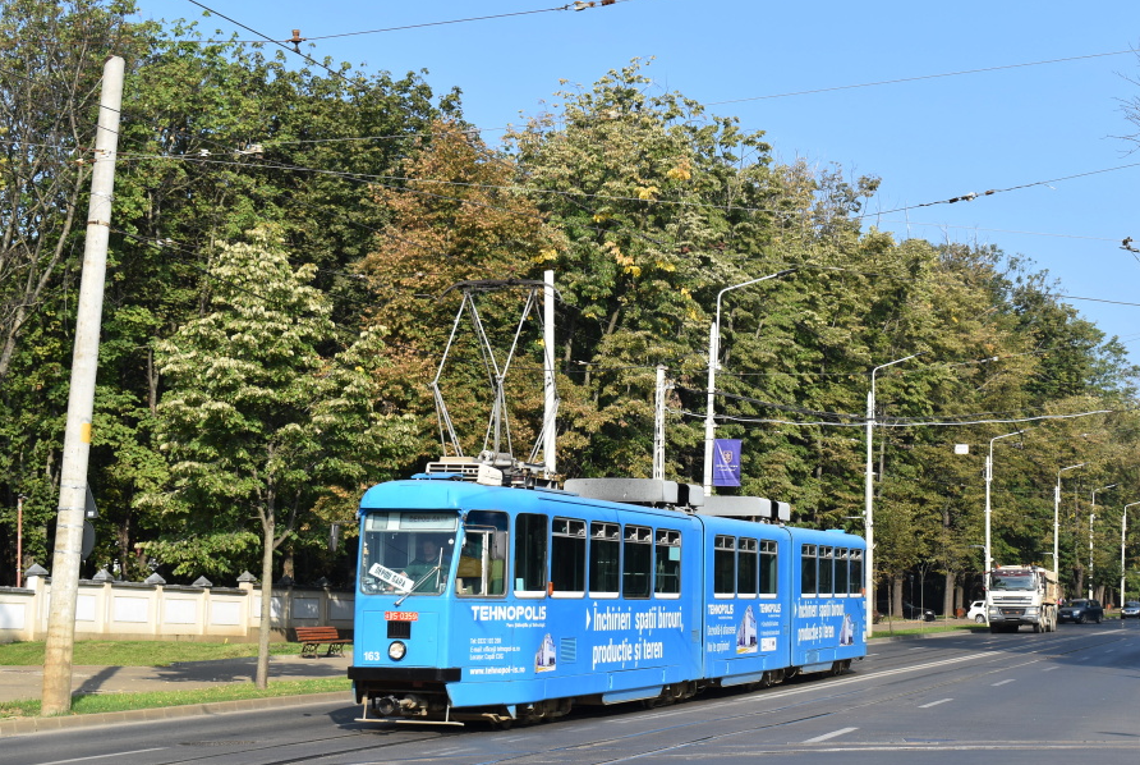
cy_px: 402
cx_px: 653
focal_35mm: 62
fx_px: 1967
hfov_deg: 32.3
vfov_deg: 22.0
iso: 200
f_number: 9
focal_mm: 36
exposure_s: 1/320
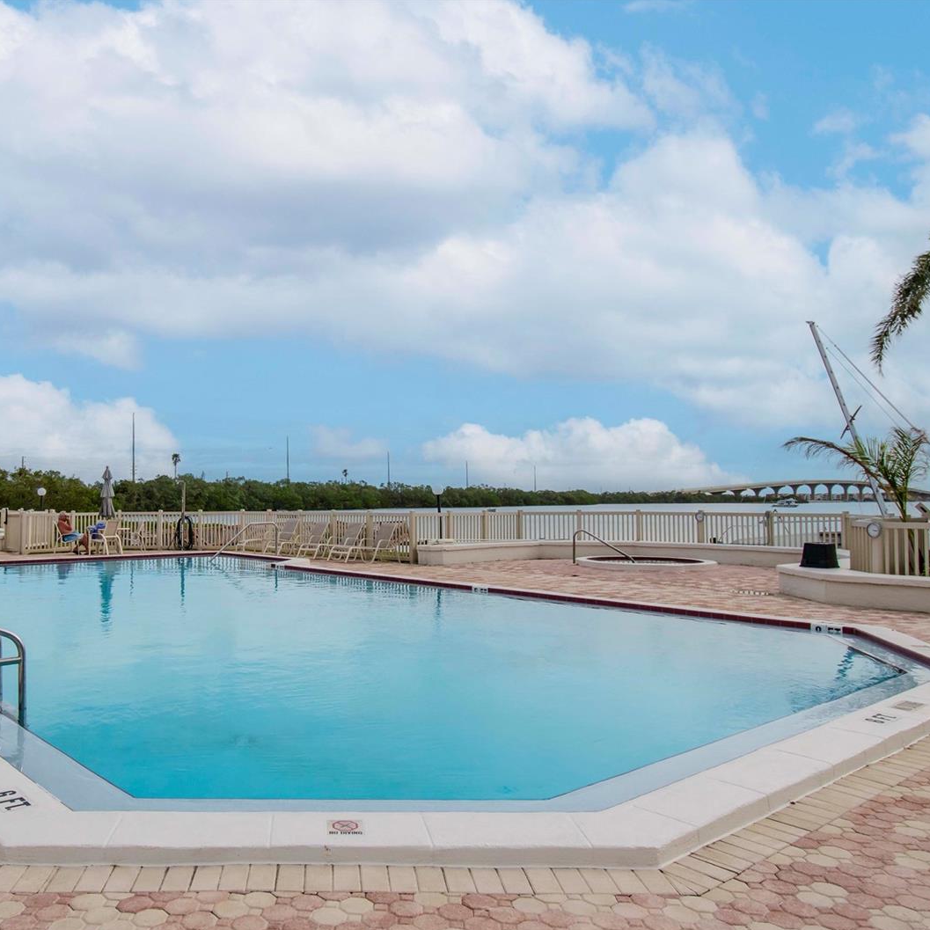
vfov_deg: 59.1
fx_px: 821
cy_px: 466
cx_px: 319
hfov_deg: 57.9
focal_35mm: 27
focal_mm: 14
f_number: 7.1
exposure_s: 1/2500
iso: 500
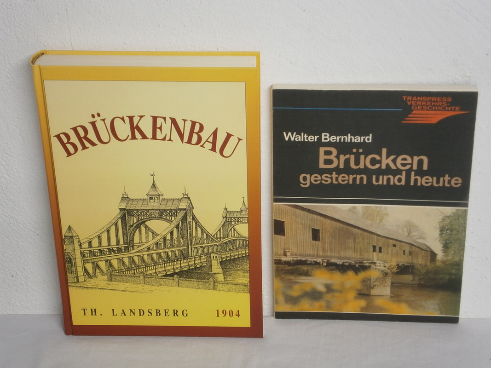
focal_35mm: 73
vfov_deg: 20.2
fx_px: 1035
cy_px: 184
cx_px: 246
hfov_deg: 26.7
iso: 125
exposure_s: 1/8
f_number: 4.4
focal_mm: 13
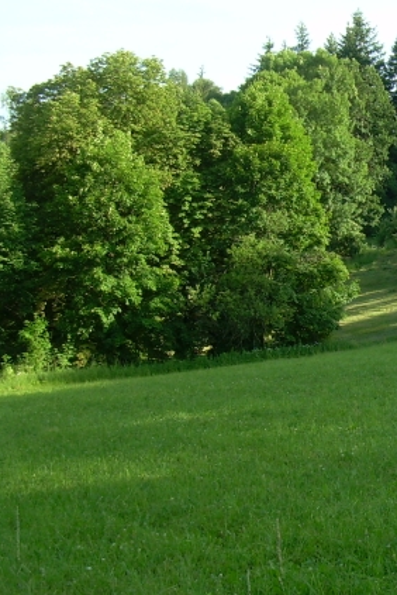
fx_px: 1205
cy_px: 288
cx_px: 546
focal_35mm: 73
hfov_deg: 17.3
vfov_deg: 27.7
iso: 50
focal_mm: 6.3
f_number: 4.6
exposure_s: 1/105
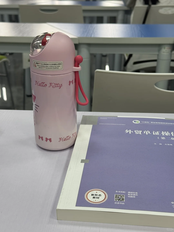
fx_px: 322
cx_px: 87
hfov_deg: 30.3
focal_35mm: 48
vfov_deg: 39.7
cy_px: 116
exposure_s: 1/100
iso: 80
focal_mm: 6.76
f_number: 1.78
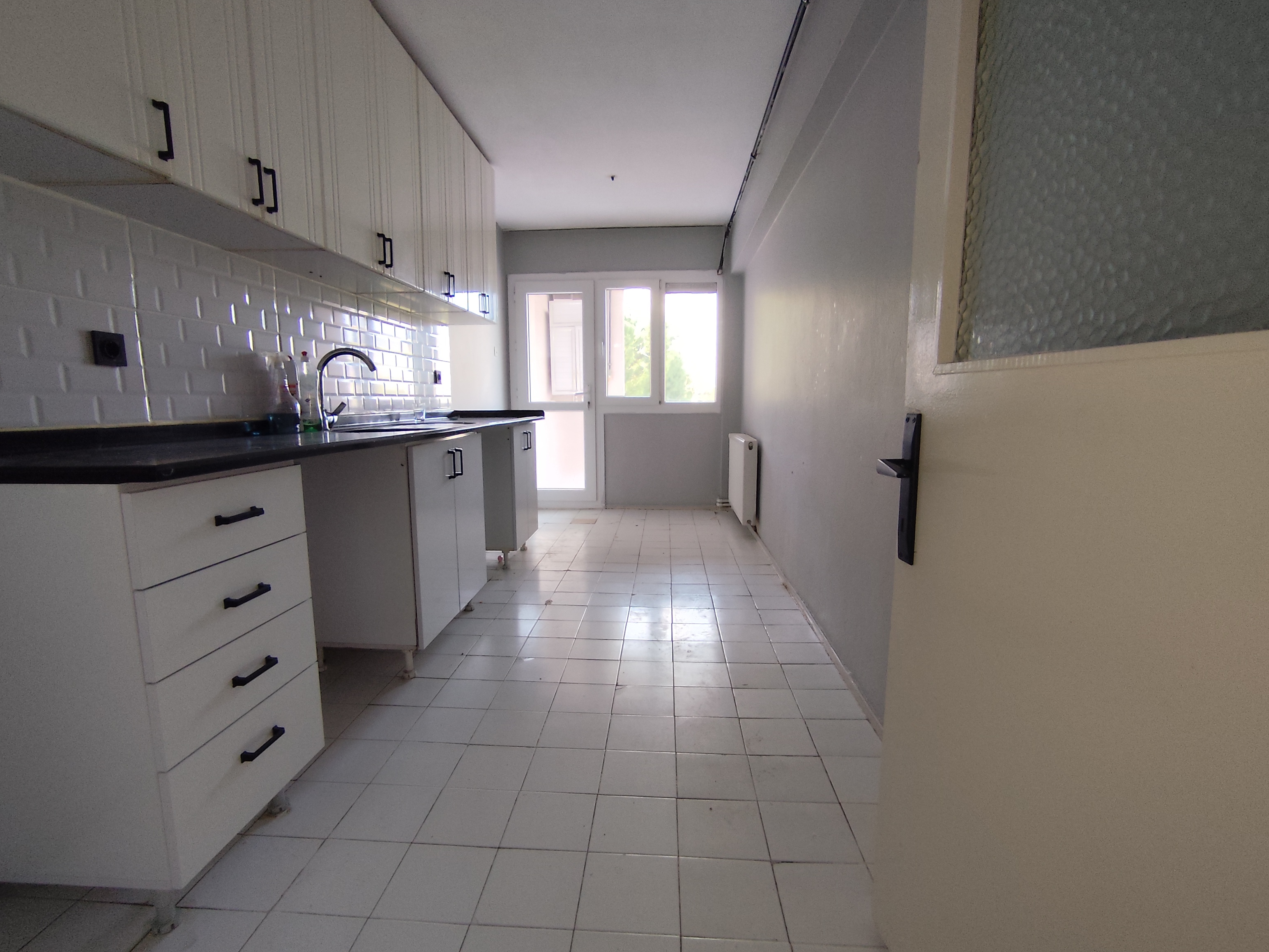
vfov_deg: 74.7
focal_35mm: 17
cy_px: 488
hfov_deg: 91.0
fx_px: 623
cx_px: 624
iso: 80
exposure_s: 1/50
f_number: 2.2
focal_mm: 1.65
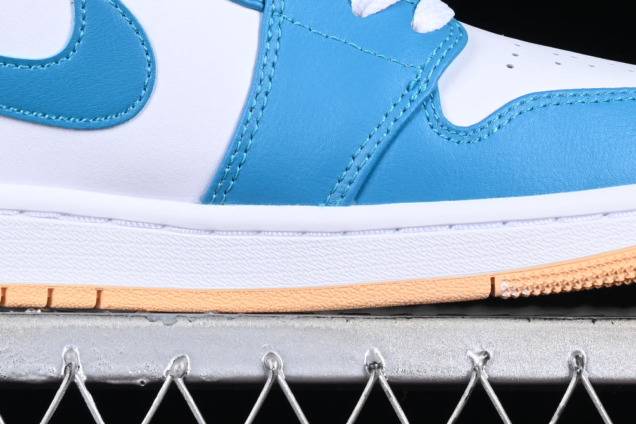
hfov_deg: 9.9
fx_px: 3674
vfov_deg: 6.6
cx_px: 165
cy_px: -51
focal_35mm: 208
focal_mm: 50
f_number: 8
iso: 160
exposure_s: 1/80
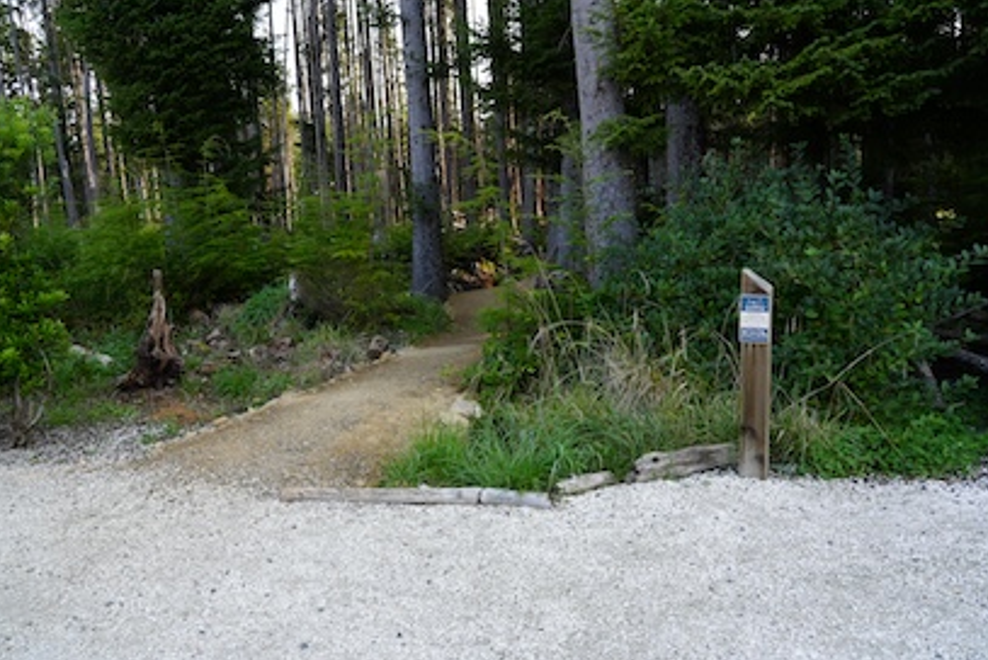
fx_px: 687
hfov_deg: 71.5
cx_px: 505
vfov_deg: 51.4
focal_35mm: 25
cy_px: 326
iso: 80
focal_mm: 24
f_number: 4.5
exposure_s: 1/80
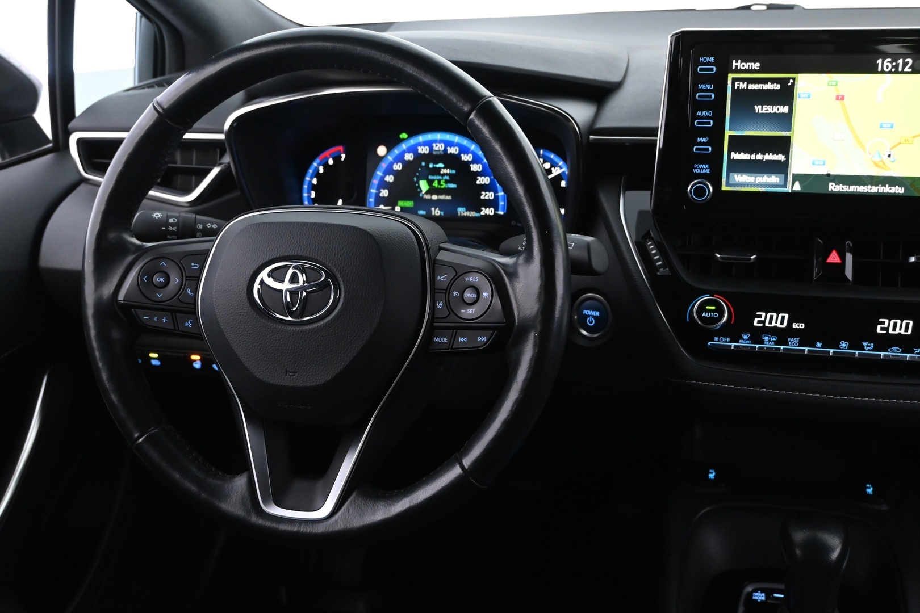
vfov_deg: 34.2
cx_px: 460
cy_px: 306
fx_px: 997
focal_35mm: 39
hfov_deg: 49.6
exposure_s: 1/25
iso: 2200
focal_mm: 26
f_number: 4.5
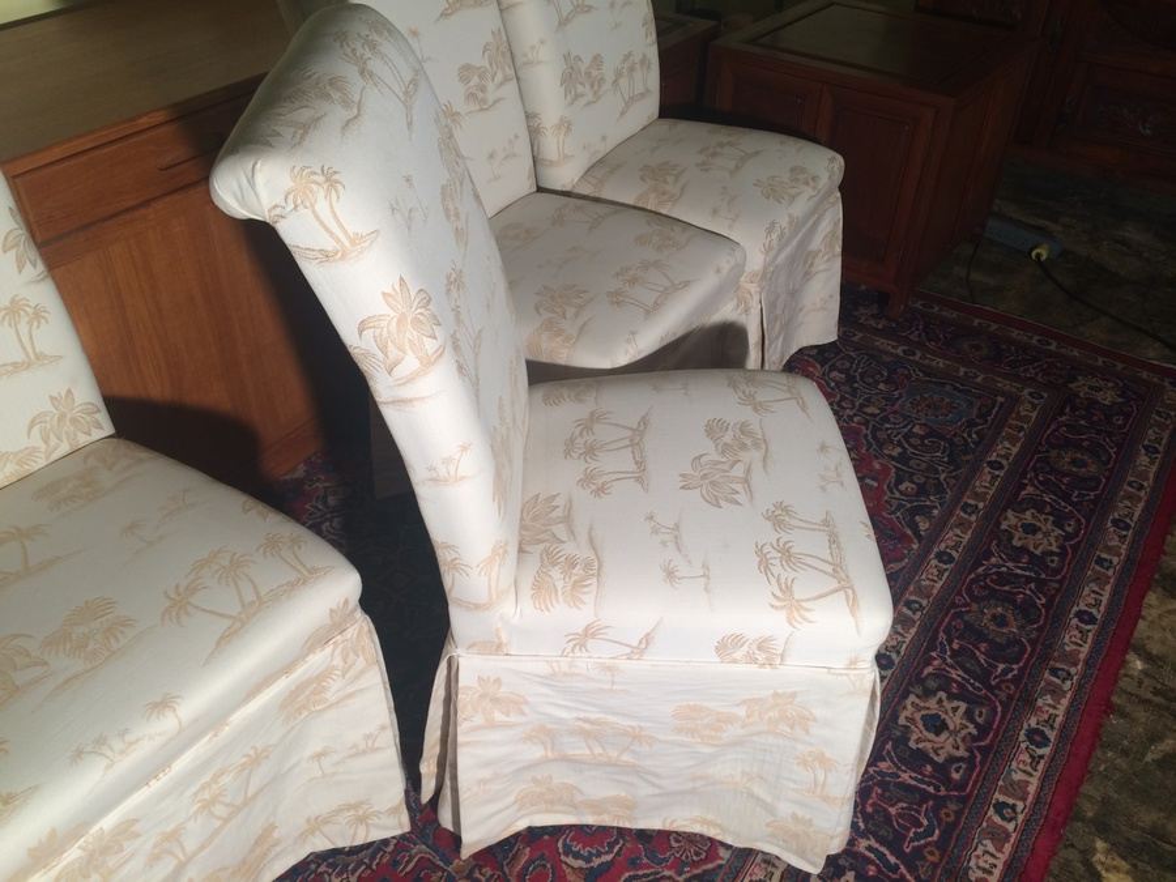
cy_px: 441
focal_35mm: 30
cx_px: 588
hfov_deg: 60.0
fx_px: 1019
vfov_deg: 46.8
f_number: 2.2
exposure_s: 1/40
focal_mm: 4.12
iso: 32
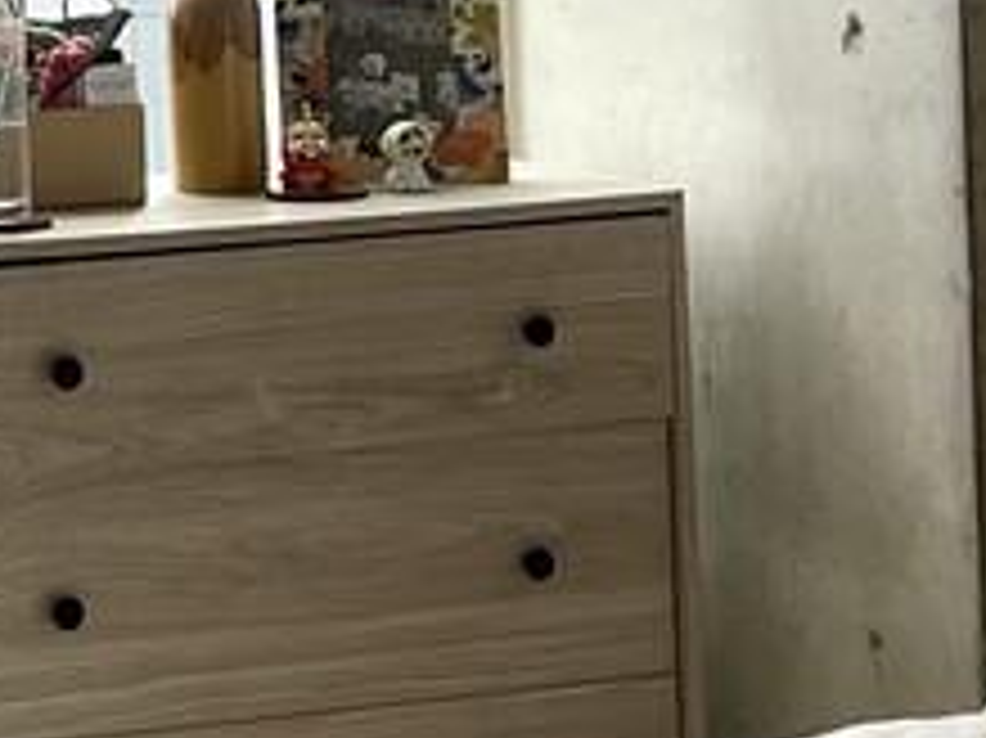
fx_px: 4327
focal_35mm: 152
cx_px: -488
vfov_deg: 9.6
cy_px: -252
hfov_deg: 12.4
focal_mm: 5.1
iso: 50
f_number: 1.6
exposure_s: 1/120
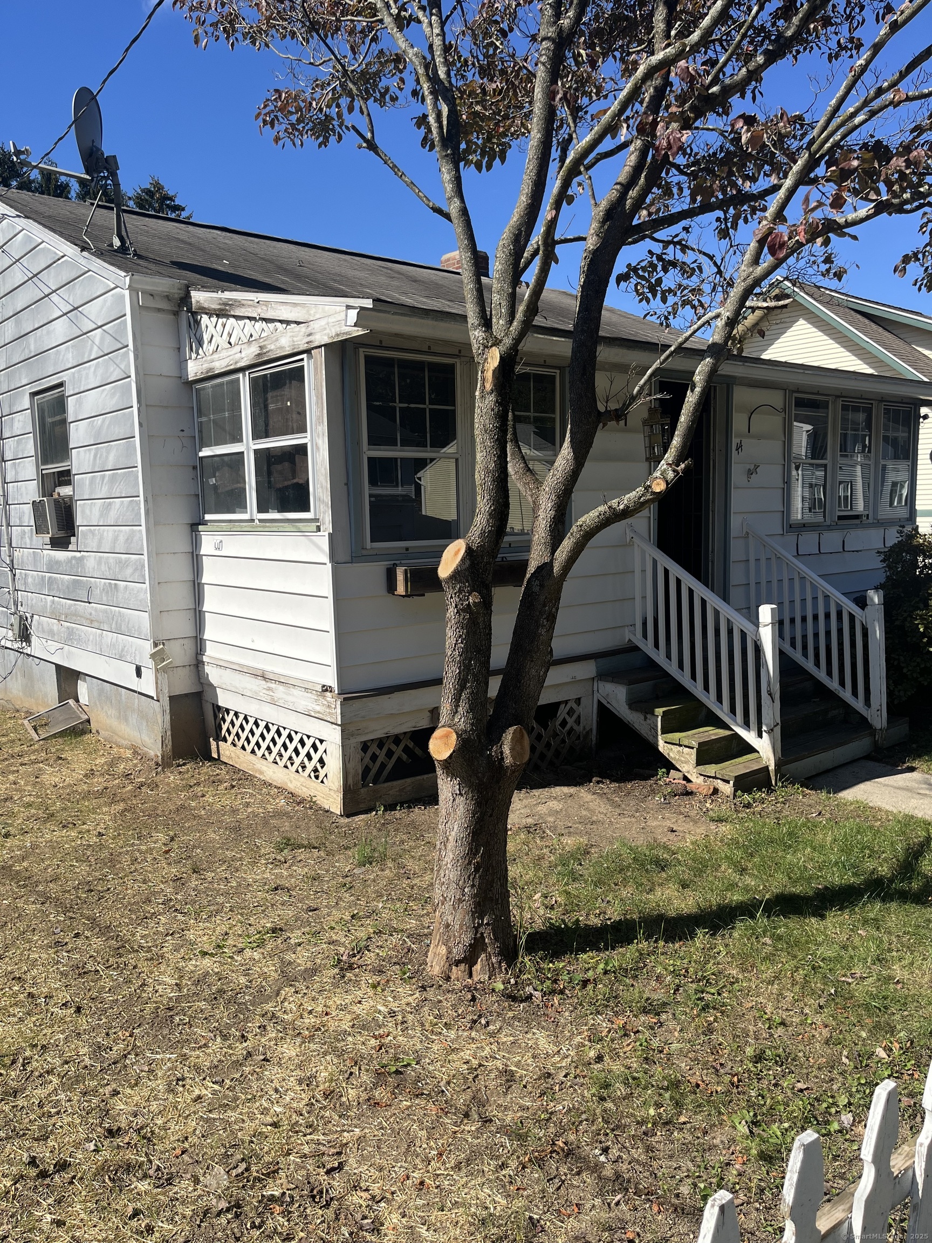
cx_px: 466
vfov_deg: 67.3
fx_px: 933
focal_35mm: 26
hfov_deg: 53.1
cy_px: 622
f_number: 1.6
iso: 50
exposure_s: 1/3311
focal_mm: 5.1
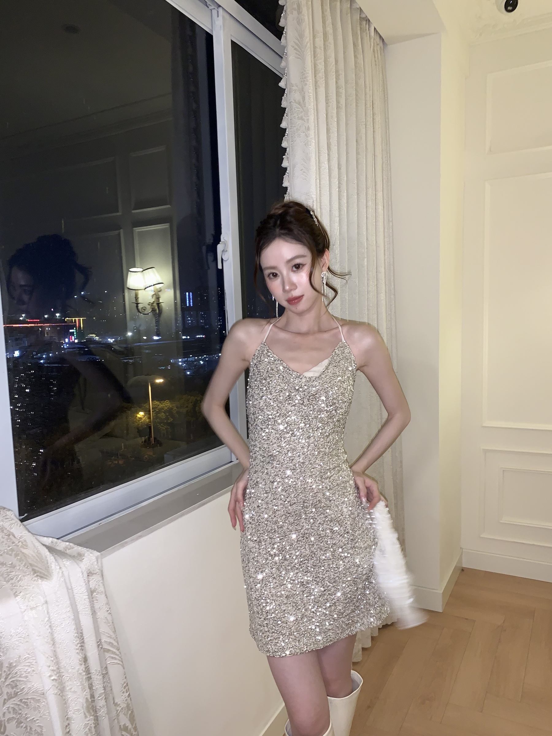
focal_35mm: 26
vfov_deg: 67.3
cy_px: 368
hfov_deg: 53.1
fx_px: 553
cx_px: 276
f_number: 1.8
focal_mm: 4.25
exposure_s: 1/14
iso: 64
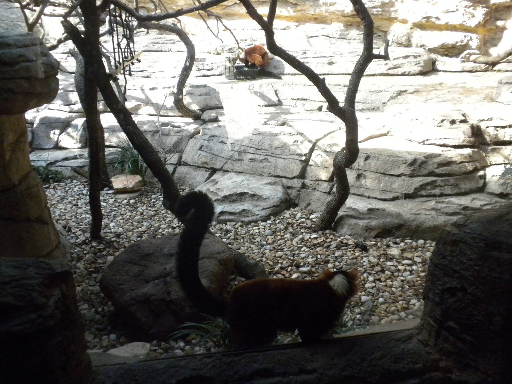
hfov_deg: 50.1
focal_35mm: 37
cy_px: 192
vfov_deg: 38.7
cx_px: 256
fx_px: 547
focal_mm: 6.6
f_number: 3.5
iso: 467
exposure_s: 1/183
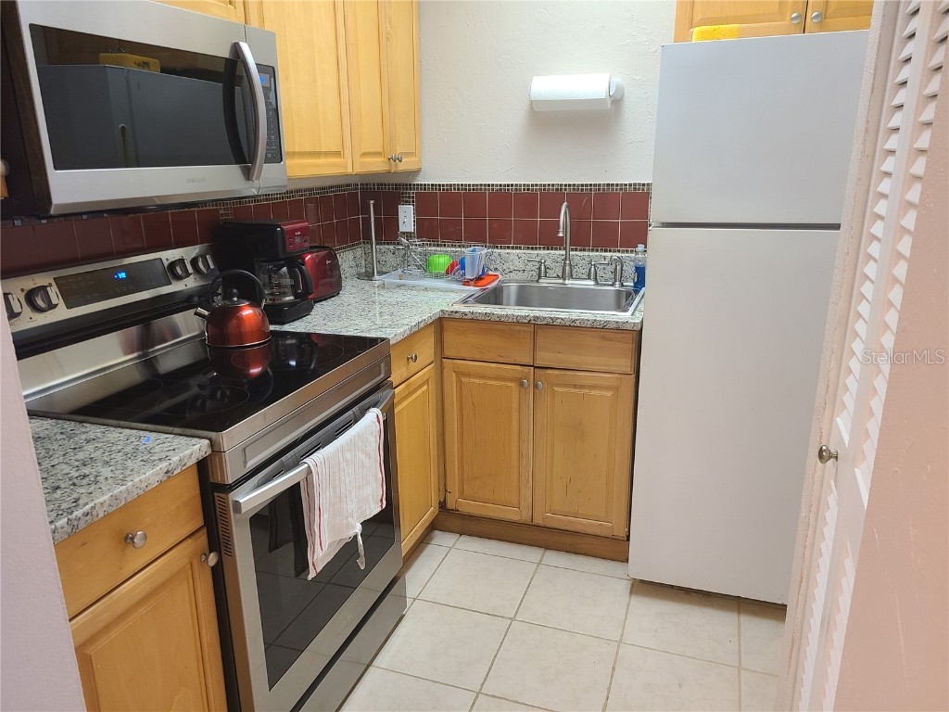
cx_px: 474
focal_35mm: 26
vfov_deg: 53.1
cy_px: 356
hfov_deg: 67.3
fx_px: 713
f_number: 1.8
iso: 160
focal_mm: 5.4
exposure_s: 1/60
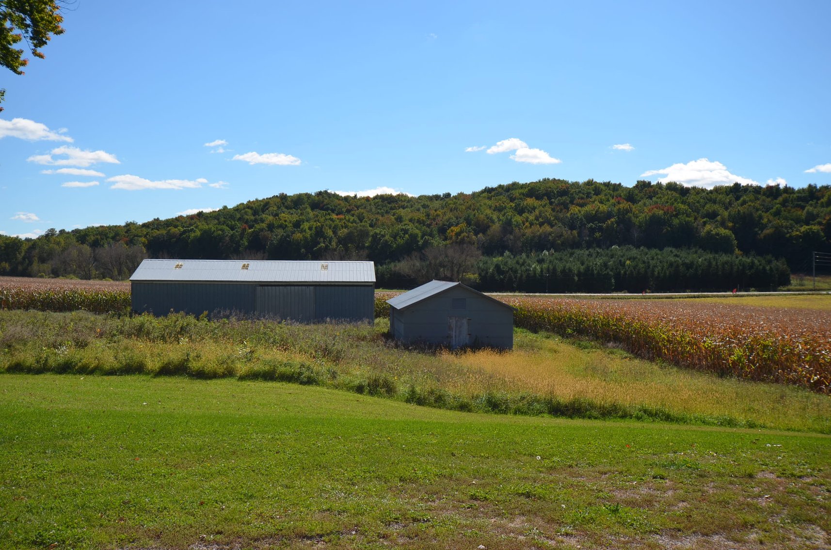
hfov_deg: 53.2
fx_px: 829
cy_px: 275
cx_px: 416
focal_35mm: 36
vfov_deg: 36.7
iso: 100
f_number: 9
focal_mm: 24
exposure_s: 1/320
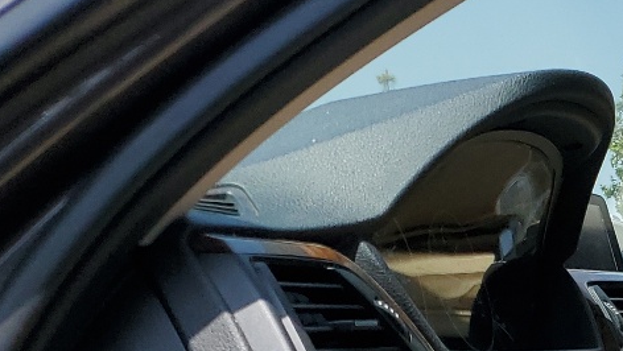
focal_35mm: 96
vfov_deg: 11.7
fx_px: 1587
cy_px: 615
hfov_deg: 18.8
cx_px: 1008
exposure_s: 1/2000
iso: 50
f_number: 1.5
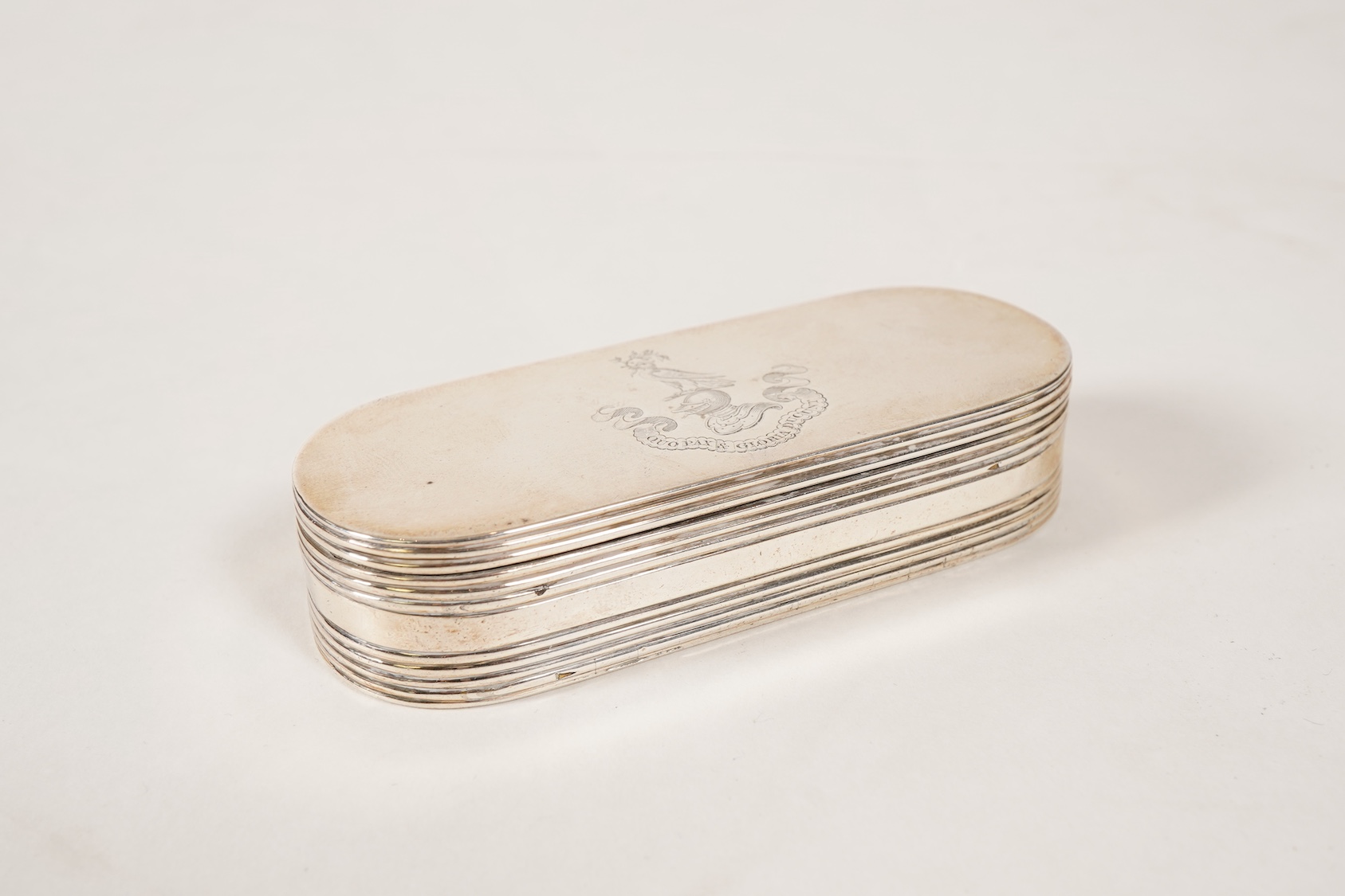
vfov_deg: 29.9
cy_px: 448
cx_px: 672
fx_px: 1681
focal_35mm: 45
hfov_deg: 43.6
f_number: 16
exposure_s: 1/125
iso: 400
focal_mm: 30
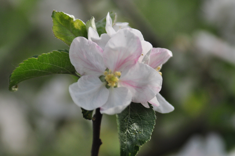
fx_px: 1223
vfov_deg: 7.3
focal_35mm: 188
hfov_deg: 11.0
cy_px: 78
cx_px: 118
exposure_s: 1/2500
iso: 640
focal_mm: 125
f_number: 5.6
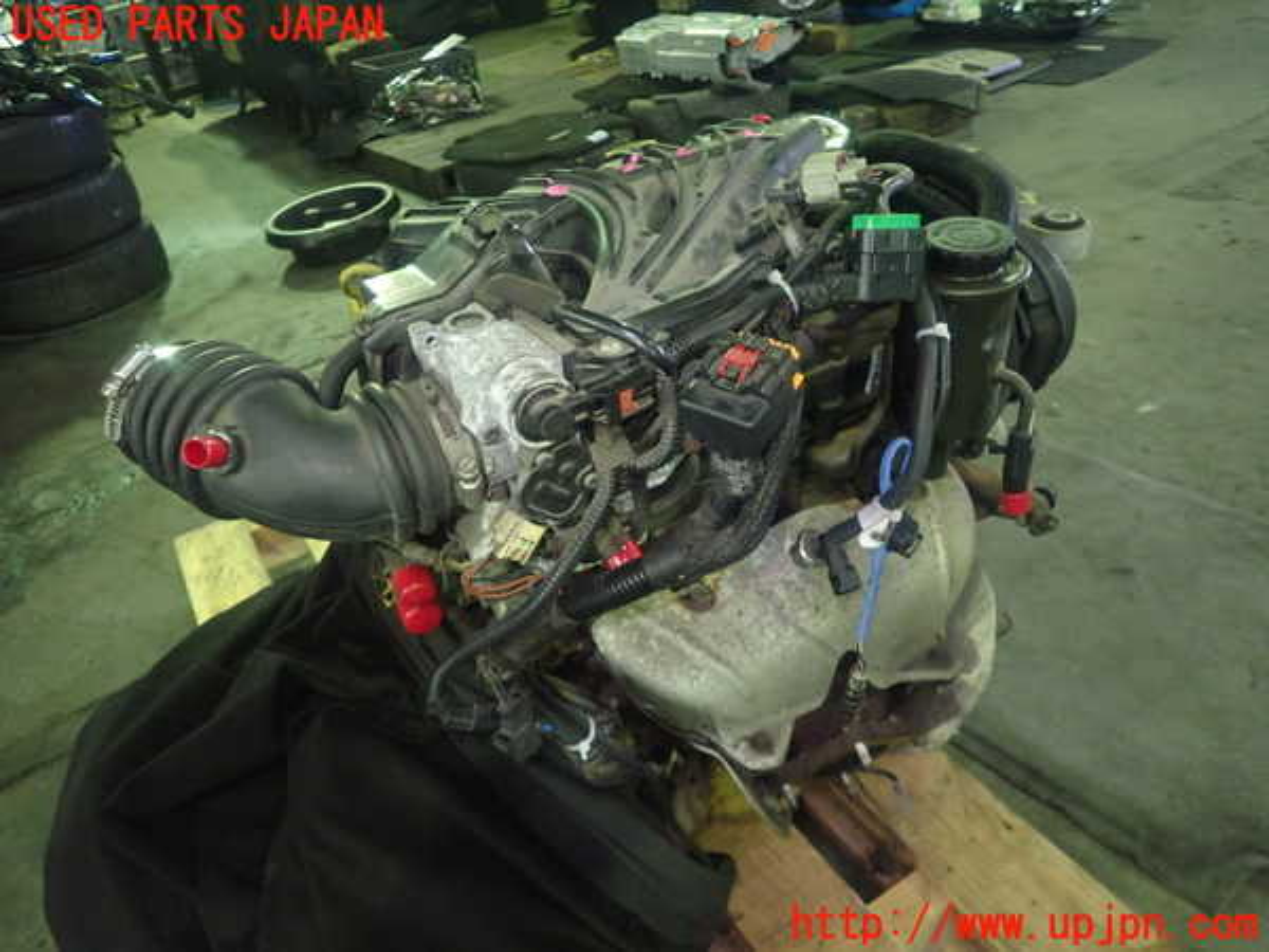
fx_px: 916
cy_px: 476
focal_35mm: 25
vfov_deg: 54.9
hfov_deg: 69.4
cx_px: 634
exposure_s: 1/30
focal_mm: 4.5
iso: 640
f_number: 2
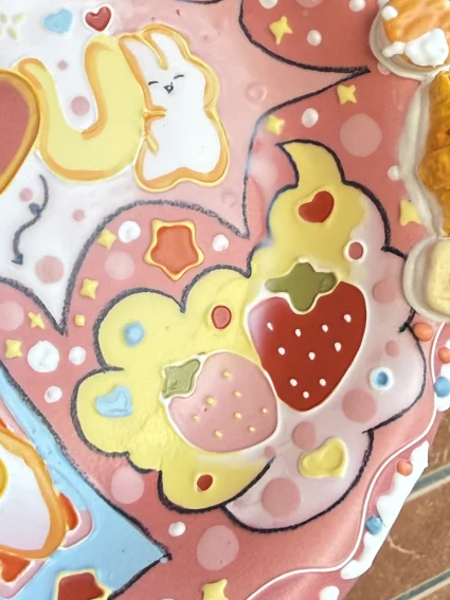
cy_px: 149
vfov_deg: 31.1
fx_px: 1058
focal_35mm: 61
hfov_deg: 23.2
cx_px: 20
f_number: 2.2
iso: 80
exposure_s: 1/99
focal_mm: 2.22
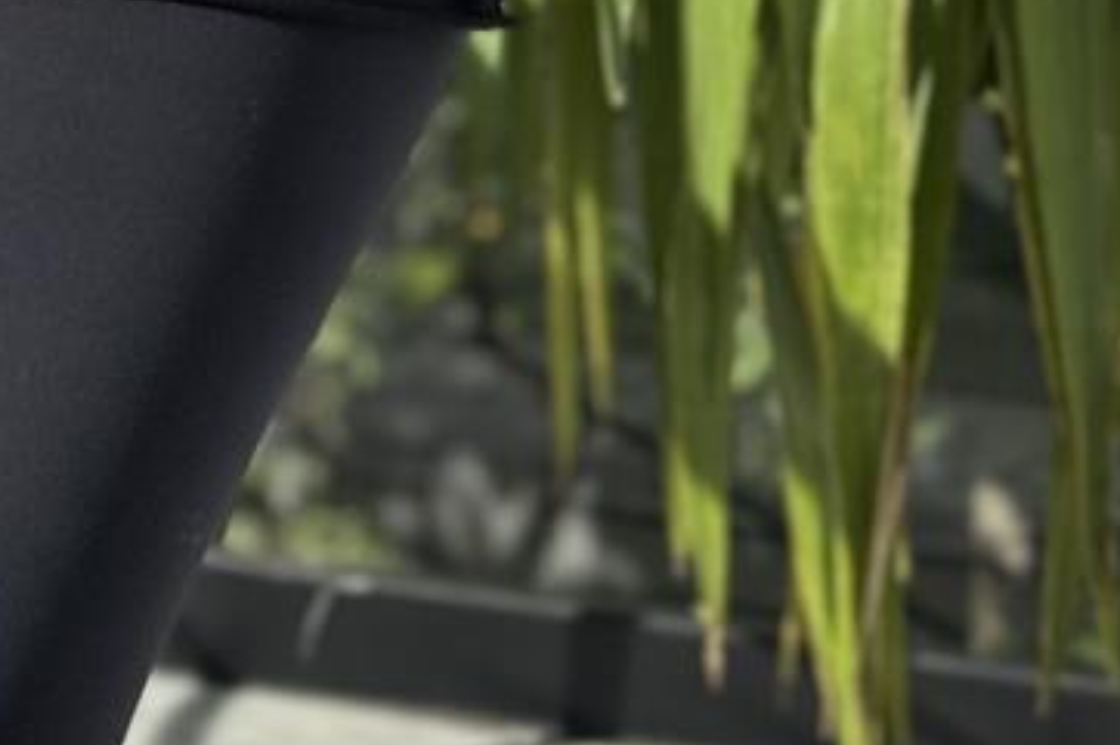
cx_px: -77
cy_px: -1223
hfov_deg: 11.0
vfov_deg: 6.9
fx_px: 5722
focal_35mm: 184
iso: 64
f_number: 1.78
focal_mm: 6.76
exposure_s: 1/2033
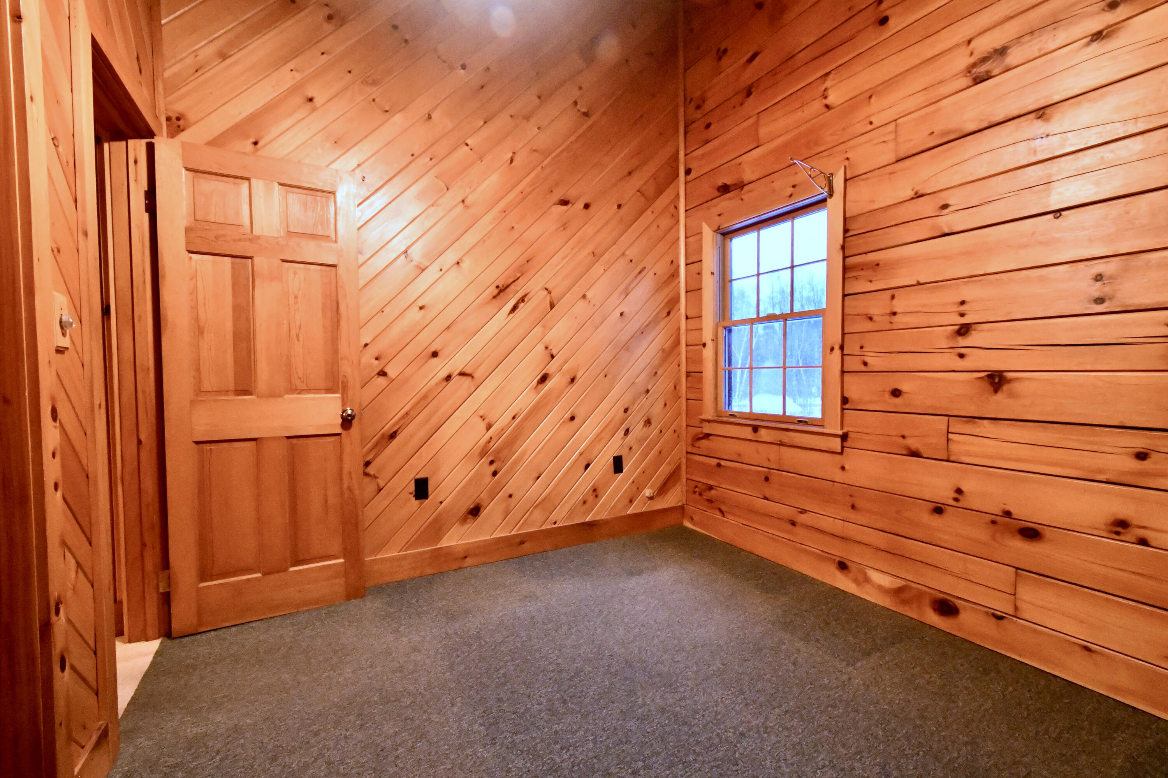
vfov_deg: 77.3
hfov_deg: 100.4
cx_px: 584
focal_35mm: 15
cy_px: 389
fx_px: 486
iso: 5000
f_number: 14
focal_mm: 10
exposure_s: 1/3
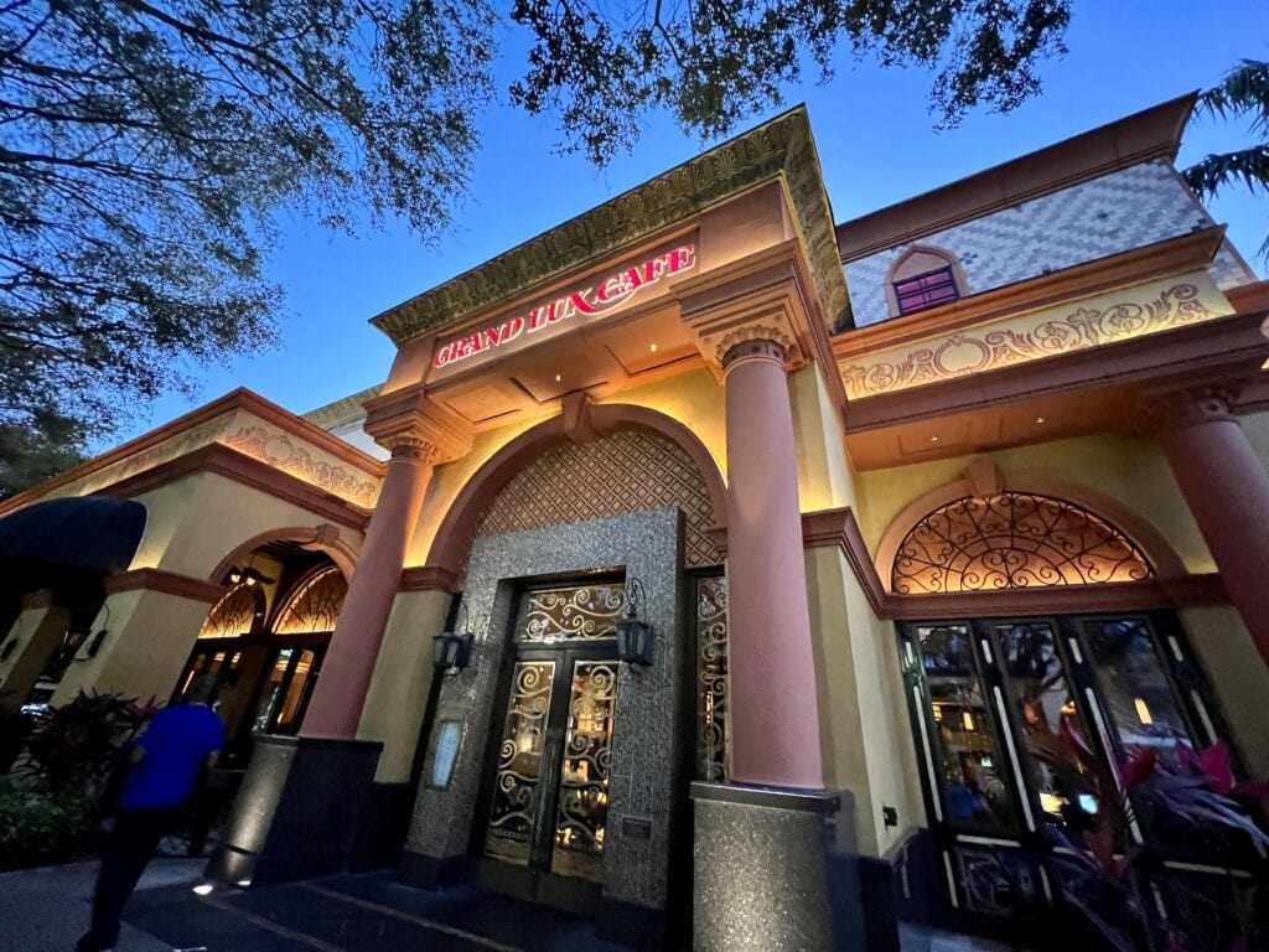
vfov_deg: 89.9
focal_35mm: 13
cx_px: 634
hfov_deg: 106.2
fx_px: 477
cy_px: 476
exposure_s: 1/30
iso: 1000
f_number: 1.8
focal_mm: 1.57
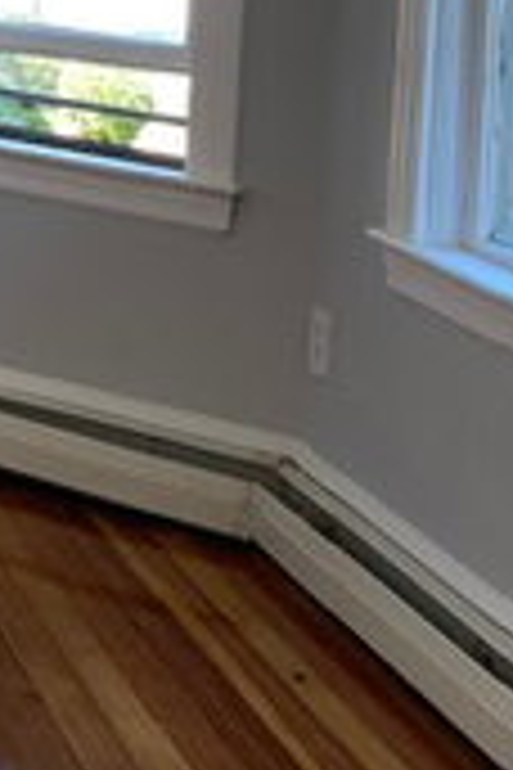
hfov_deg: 13.8
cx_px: -184
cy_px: -113
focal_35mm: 95
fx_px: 2030
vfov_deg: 20.3
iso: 50
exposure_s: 1/120
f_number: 1.8
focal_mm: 4.25
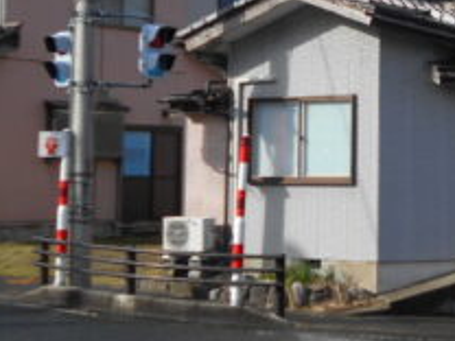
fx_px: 1393
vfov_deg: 13.9
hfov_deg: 17.7
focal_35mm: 106
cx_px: 542
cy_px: 69
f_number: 4.2
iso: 80
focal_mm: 7.7
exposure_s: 1/640
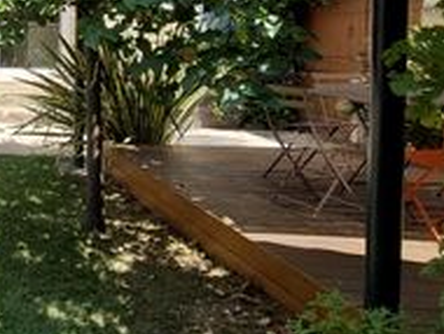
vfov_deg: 33.3
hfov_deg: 32.3
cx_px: -154
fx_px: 527
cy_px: 33
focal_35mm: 41
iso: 50
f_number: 2.2
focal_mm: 1.74
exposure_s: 1/759
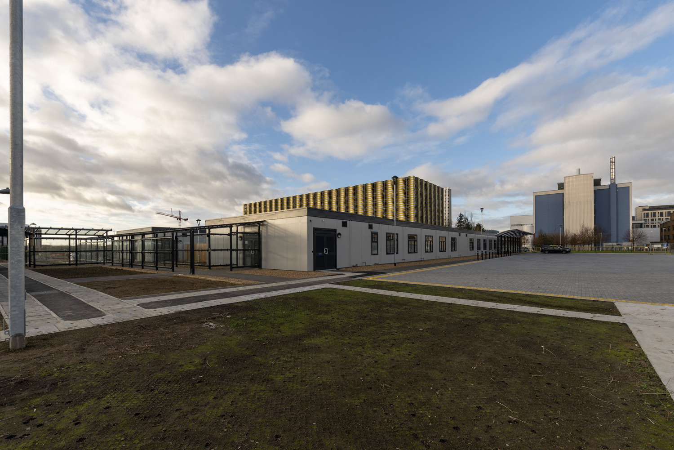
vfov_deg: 77.4
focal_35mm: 15
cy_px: 225
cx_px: 337
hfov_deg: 100.4
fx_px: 281
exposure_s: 1/160
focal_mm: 15
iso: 100
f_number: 8
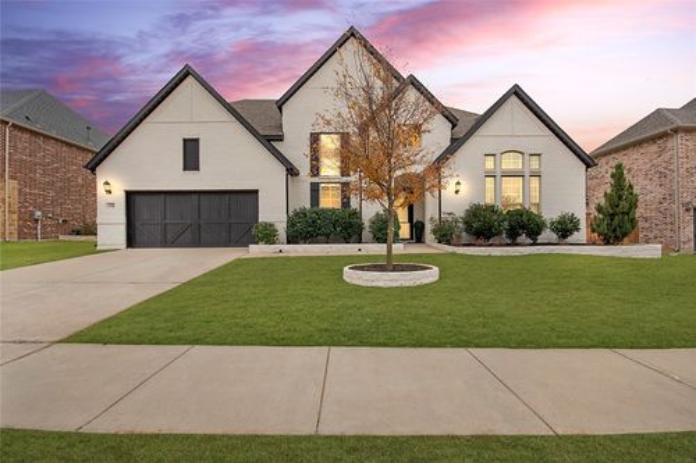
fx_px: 290
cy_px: 232
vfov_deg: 77.3
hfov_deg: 100.4
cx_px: 348
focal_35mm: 15
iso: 100
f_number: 8
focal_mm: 10
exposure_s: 1/100
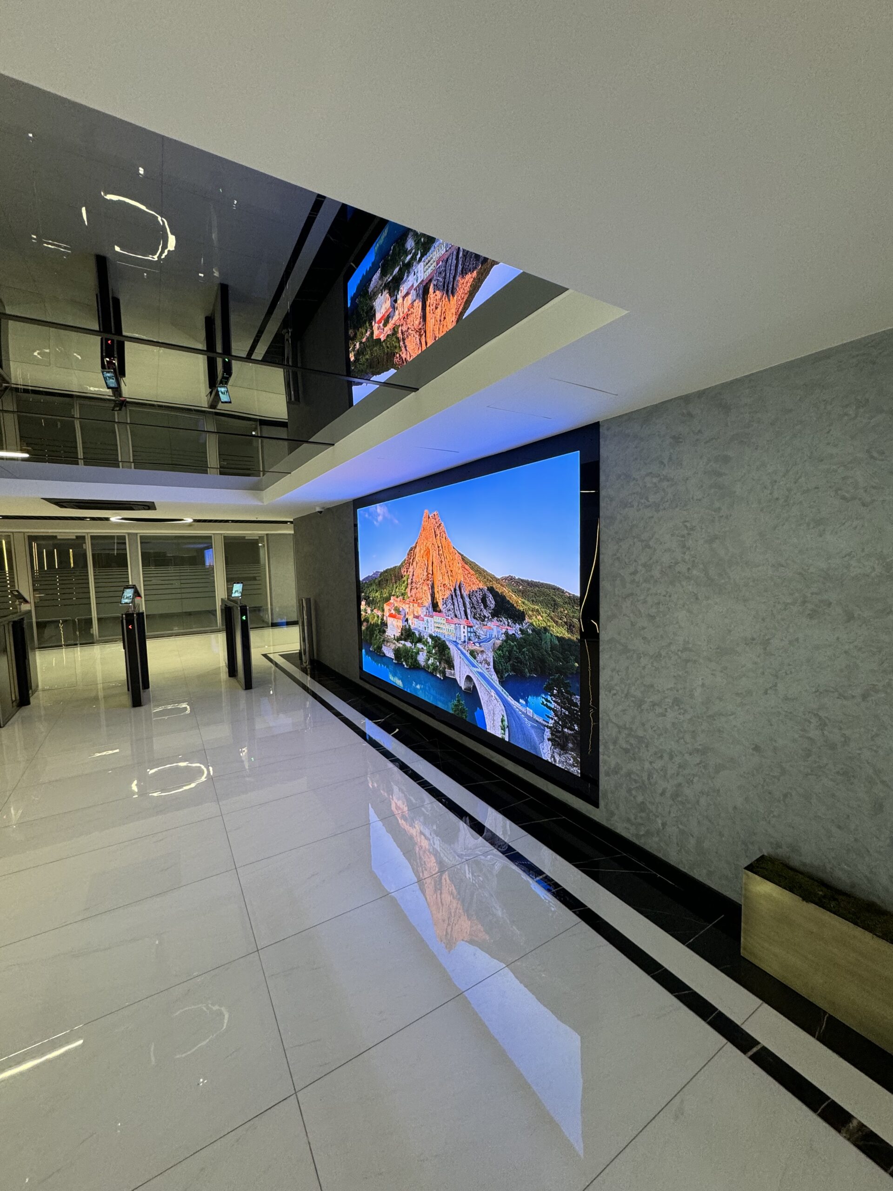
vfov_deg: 102.1
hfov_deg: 85.7
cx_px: 446
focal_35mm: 14
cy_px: 596
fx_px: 482
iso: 160
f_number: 2.2
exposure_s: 1/102
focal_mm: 2.22
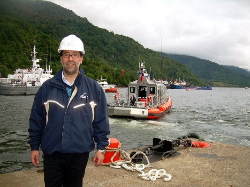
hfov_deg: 49.0
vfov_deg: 37.7
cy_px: 94
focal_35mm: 38
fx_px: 275
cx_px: 125
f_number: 2.8
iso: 50
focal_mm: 6.3
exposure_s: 1/77.8
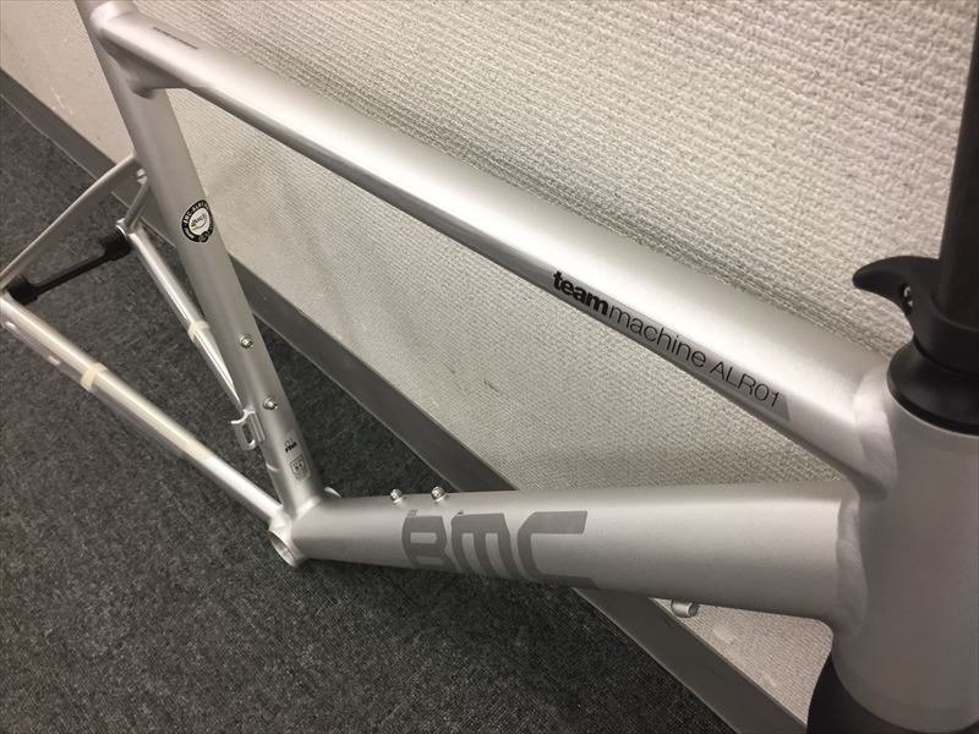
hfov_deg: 61.7
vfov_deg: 48.2
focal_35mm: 29
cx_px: 490
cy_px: 367
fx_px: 820
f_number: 2.2
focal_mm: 4.15
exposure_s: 1/30
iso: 40
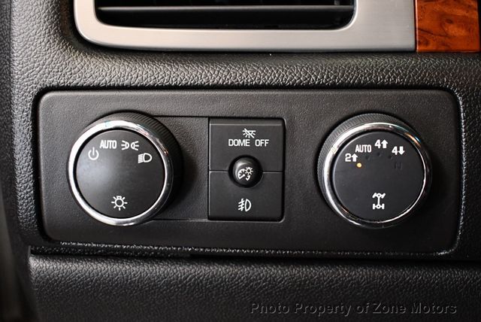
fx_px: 749
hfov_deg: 35.6
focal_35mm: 56
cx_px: 240
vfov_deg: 24.2
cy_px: 161
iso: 3200
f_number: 4.2
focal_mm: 28
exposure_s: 1/80
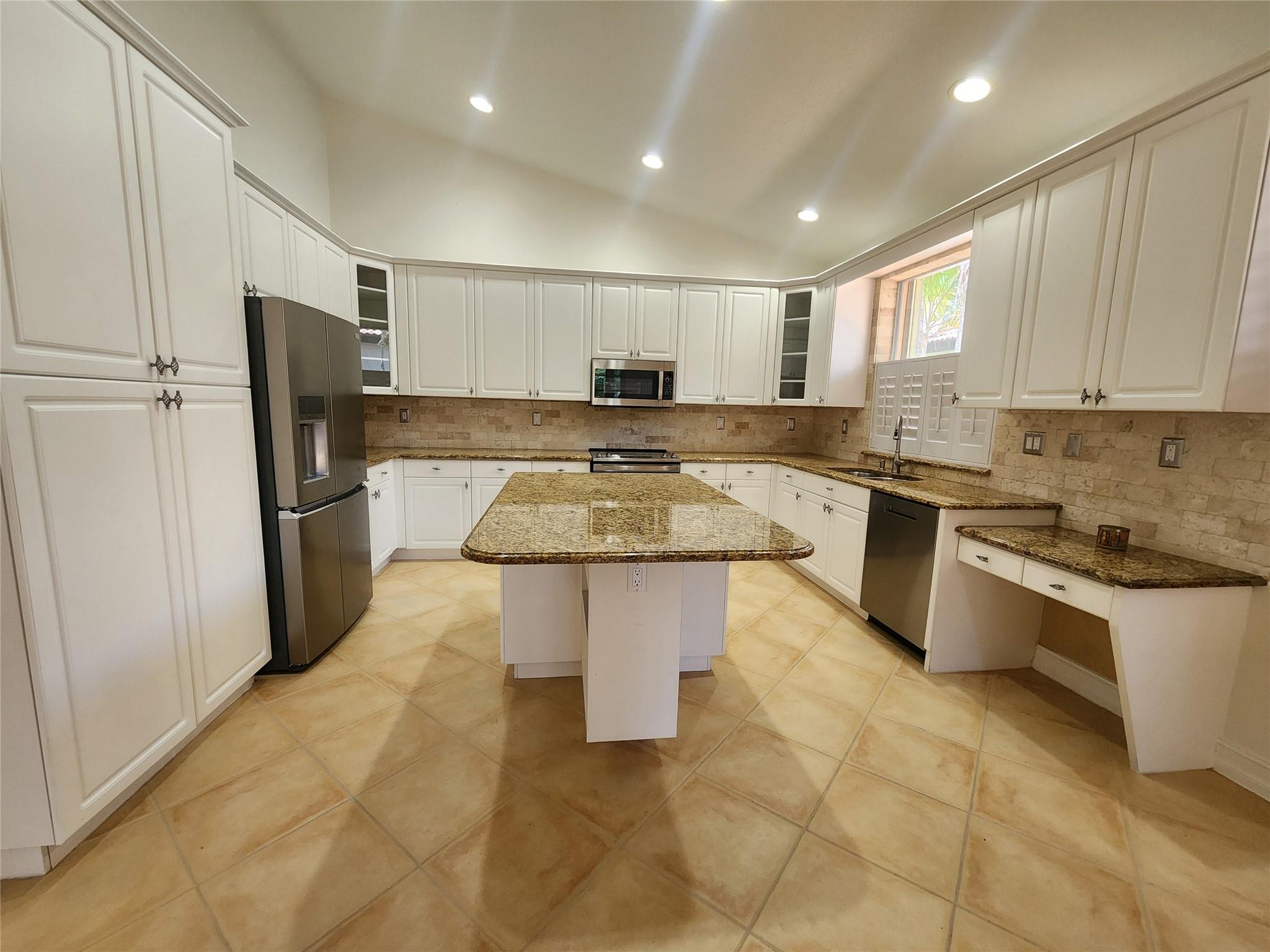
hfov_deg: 106.2
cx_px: 635
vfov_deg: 89.9
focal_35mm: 13
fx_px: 477
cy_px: 476
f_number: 2.2
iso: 250
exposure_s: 1/60
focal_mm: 2.2
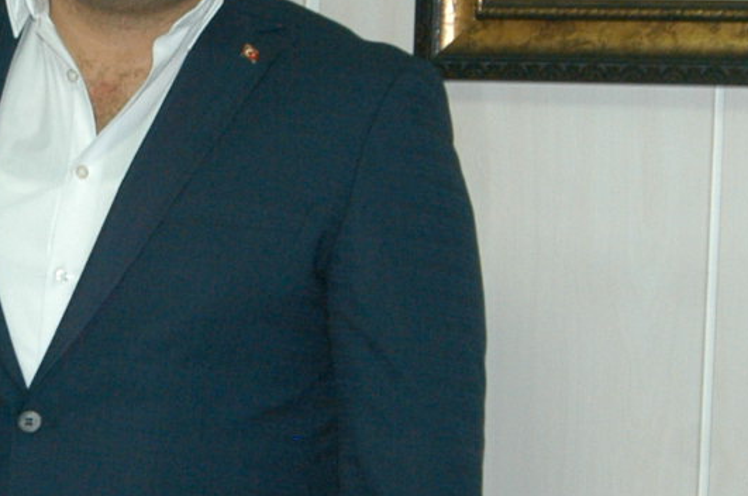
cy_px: 238
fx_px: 3152
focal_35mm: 152
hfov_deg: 13.5
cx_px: 214
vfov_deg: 9.0
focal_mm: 24
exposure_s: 1/60
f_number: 4.5
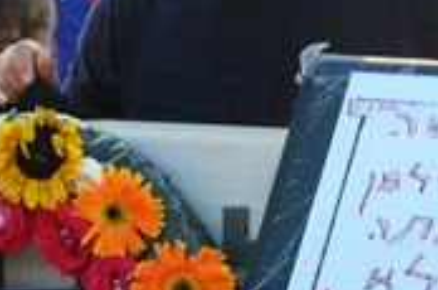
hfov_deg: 13.4
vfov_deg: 8.8
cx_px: 20
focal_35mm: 152
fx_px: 1844
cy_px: 366
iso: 200
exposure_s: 1/125
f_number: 6.3
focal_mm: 22
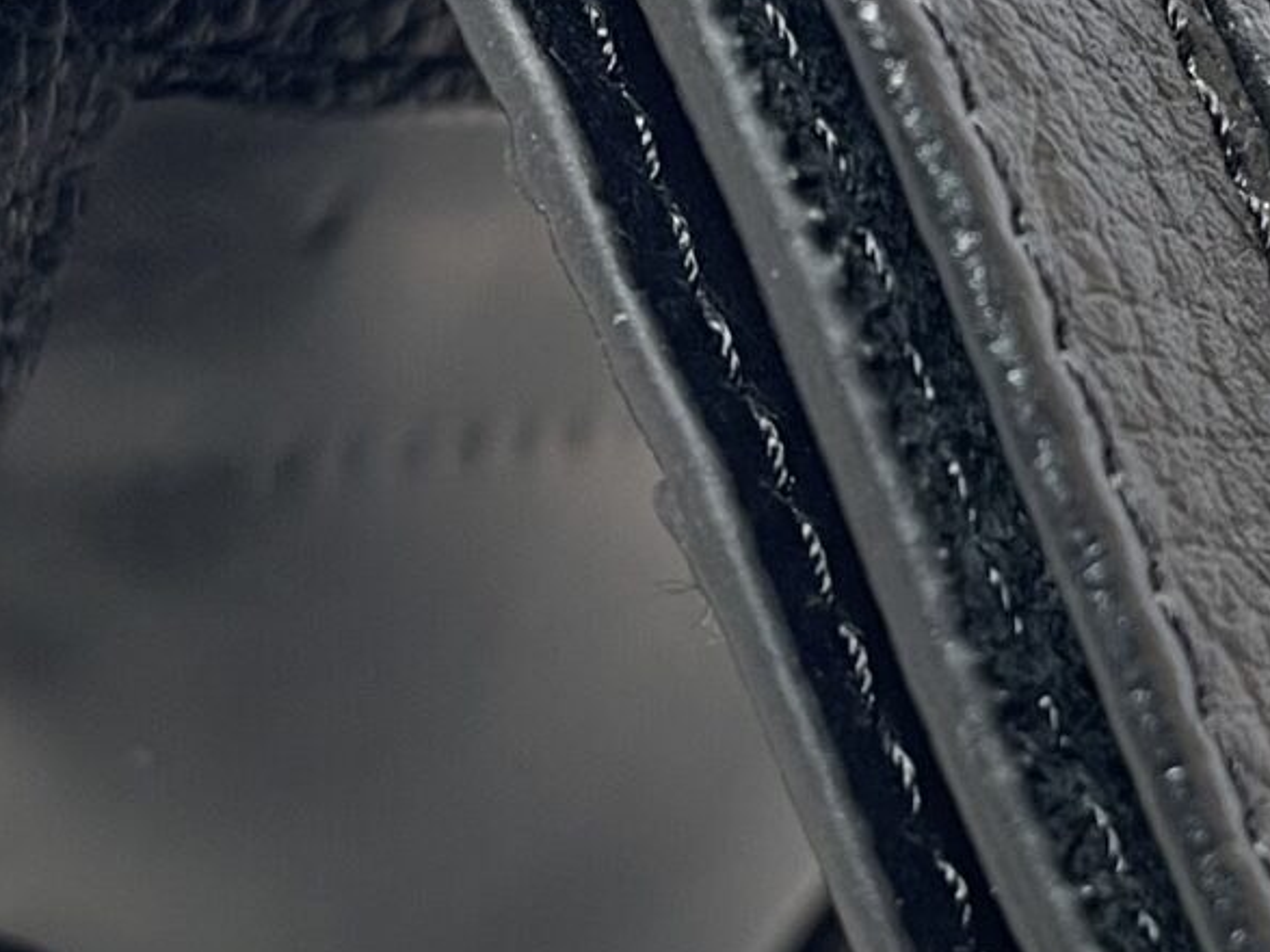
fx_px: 3998
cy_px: 526
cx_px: 982
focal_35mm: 109
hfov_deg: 17.9
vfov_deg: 13.6
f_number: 1.6
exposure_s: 1/50
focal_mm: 5.1
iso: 64
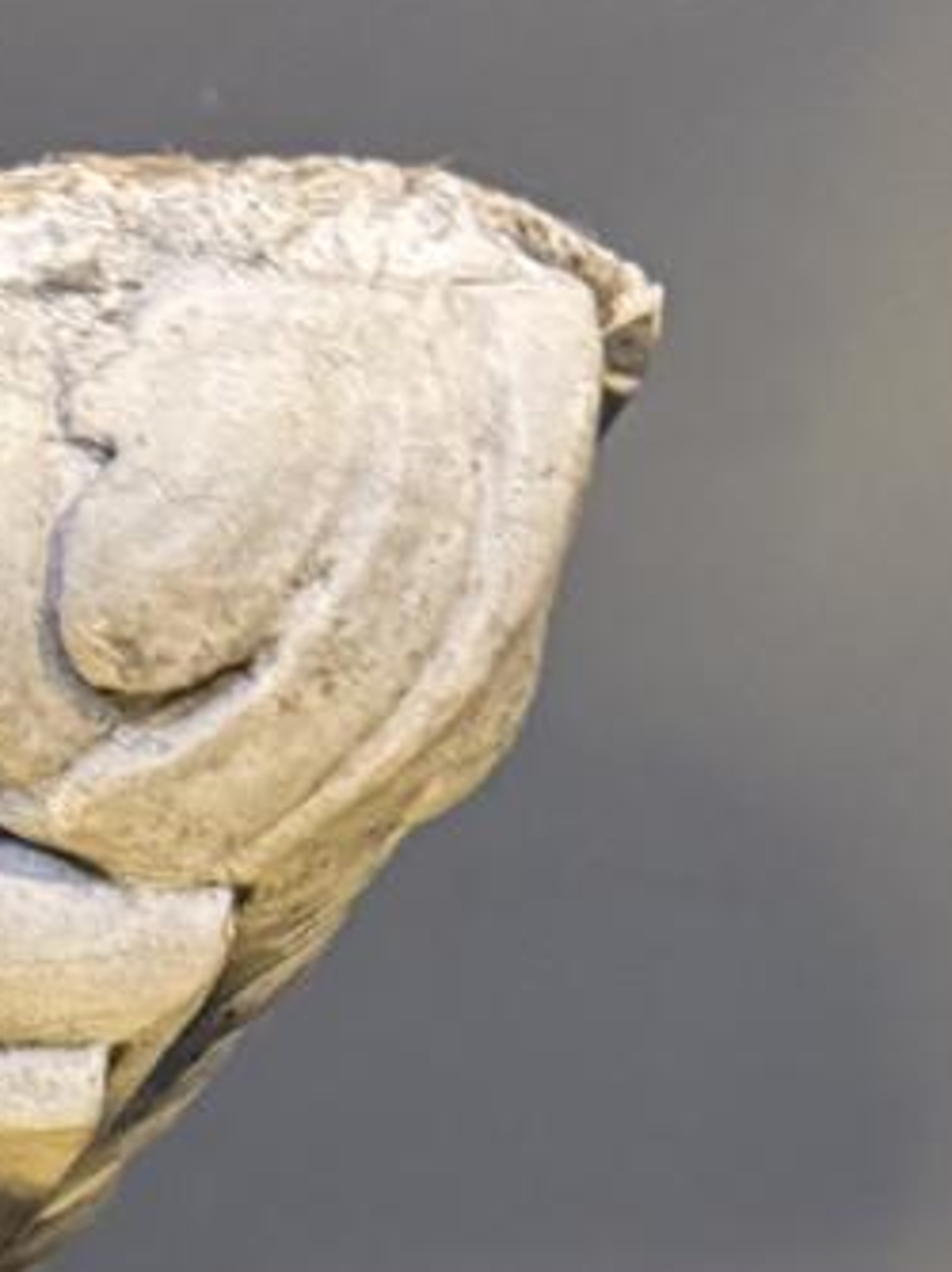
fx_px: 4222
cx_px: -666
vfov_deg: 14.7
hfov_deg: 12.0
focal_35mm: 115
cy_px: 2361
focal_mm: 6.76
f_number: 1.78
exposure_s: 1/50
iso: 500
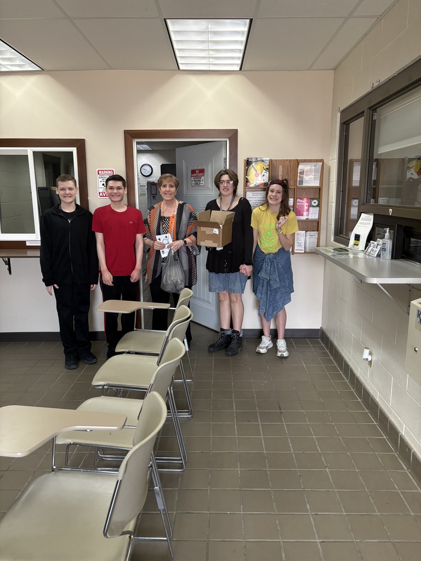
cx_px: 210
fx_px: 422
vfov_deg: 67.3
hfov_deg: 53.1
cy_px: 280
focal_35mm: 26
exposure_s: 1/120
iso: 200
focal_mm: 5.96
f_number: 1.6
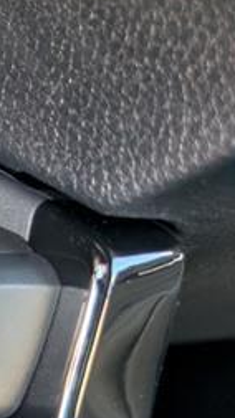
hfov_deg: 8.4
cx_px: -599
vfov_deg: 19.0
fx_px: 1176
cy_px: 514
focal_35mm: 106
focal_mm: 6.9
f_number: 1.68
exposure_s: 1/61.3
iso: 90
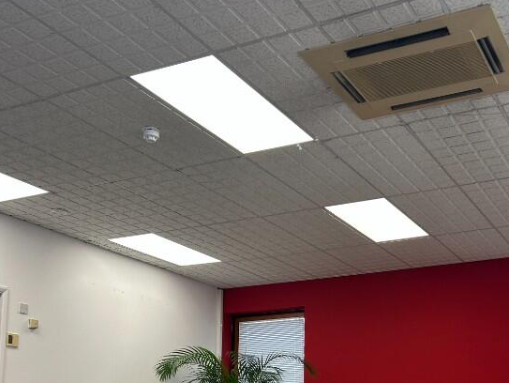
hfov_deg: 38.4
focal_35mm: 49
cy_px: 350
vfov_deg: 28.5
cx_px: 342
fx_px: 721
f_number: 1.5
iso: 50
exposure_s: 1/100
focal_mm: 5.7
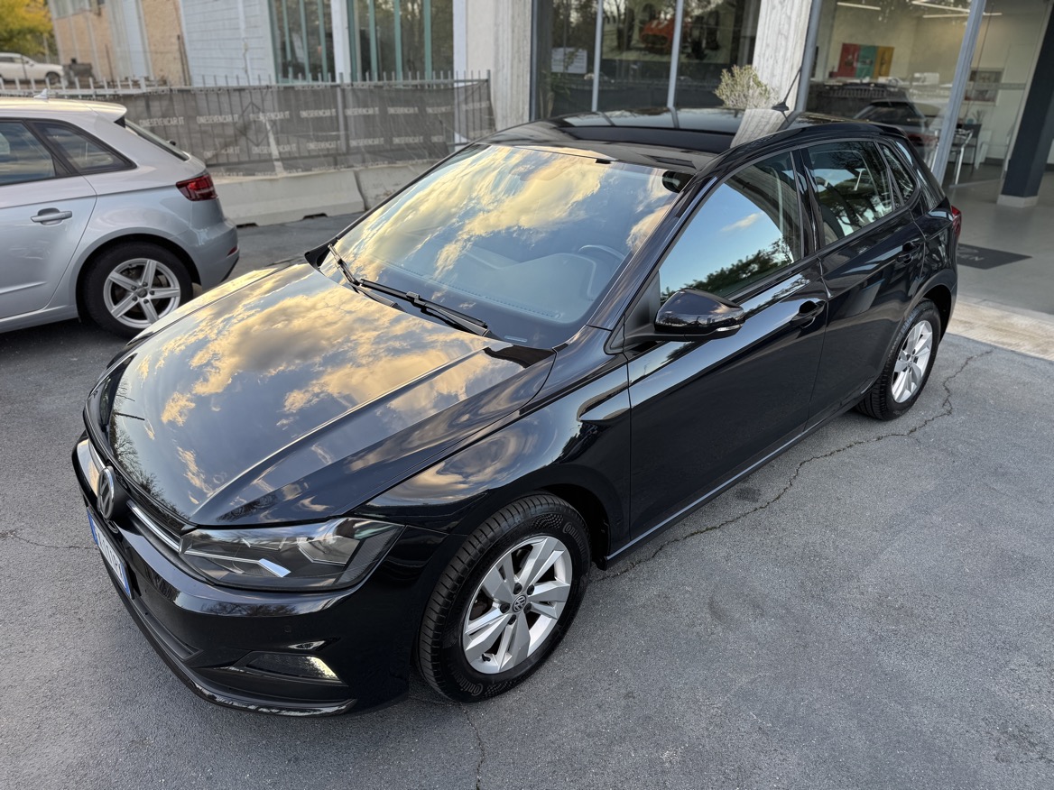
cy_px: 395
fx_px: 731
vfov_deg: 56.8
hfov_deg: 71.6
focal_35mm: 24
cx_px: 527
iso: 80
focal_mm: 6.76
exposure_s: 1/301
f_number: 1.78
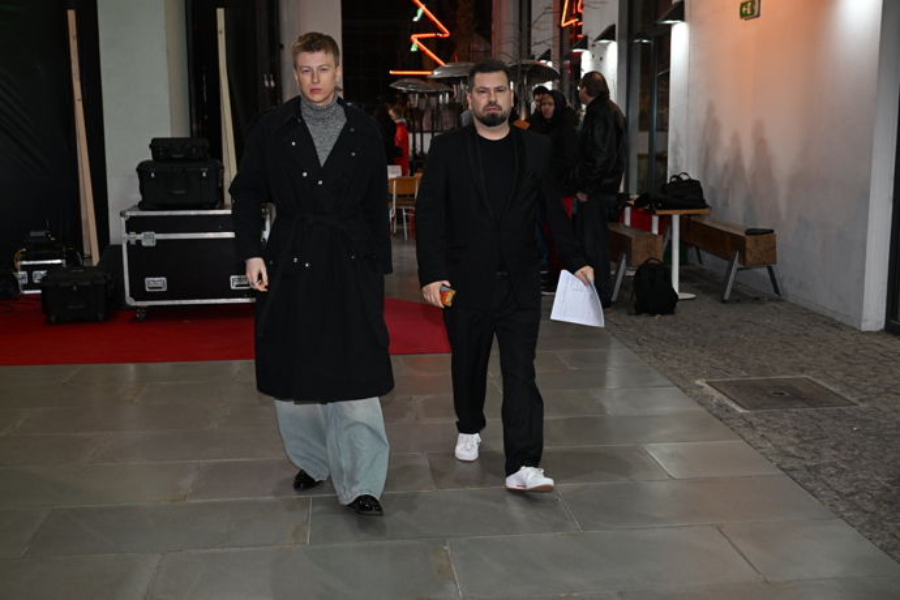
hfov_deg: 47.4
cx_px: 450
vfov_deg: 32.6
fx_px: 1025
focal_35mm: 41
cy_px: 300
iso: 2000
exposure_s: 1/125
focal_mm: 41
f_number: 4.5
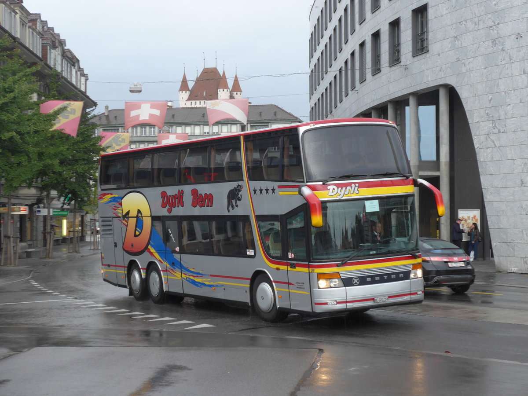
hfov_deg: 26.3
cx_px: 264
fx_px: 1129
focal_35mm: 74
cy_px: 198
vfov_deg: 19.9
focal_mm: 15
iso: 160
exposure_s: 1/160
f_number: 4.2
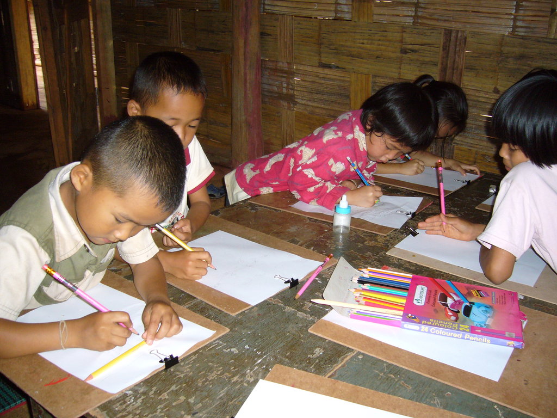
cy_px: 209
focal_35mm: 35
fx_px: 563
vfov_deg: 40.7
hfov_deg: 52.6
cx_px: 278
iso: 160
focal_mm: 5.8
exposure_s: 1/30
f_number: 2.8
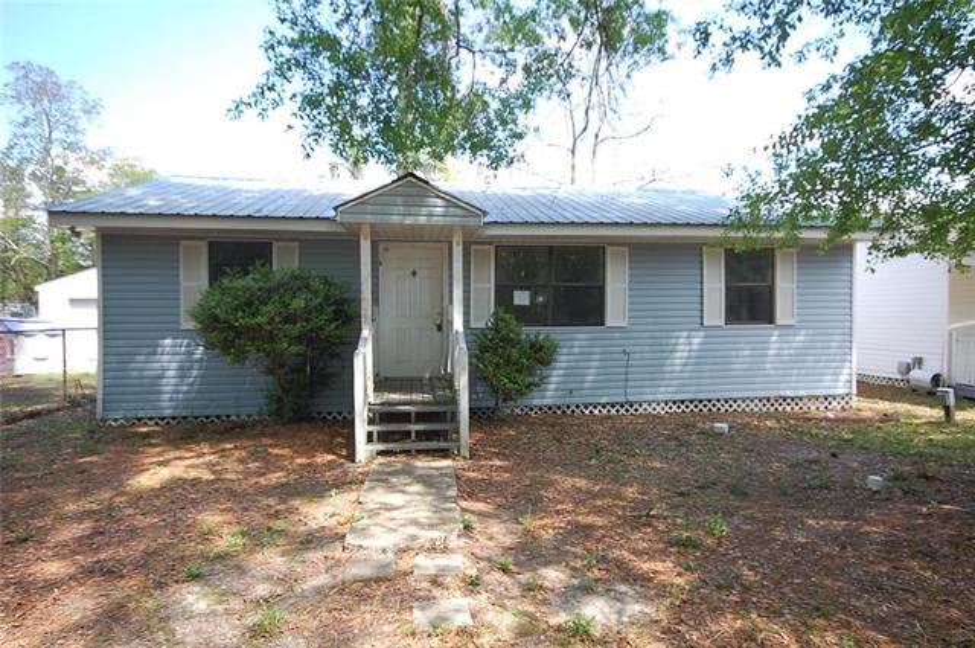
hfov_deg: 81.3
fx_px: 568
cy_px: 324
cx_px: 488
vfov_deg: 59.4
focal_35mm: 21
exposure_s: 1/200
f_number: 7.1
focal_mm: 14
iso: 400
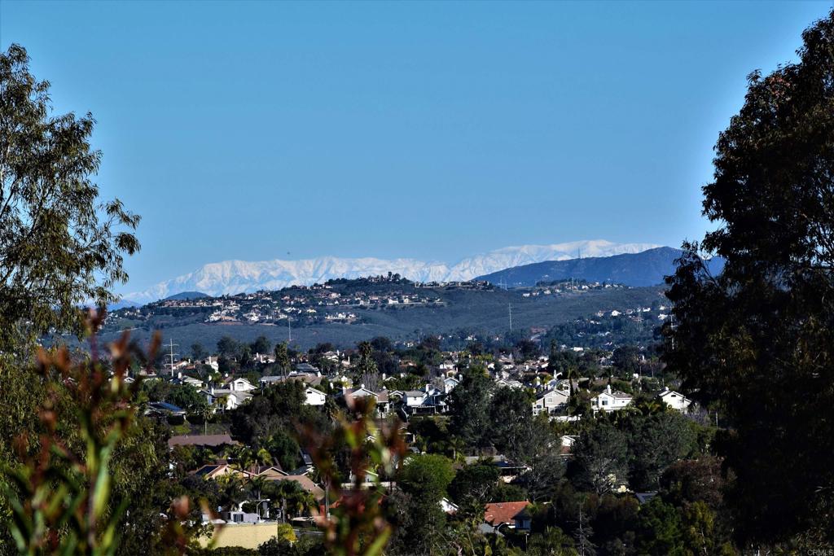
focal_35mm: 202
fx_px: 4692
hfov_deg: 10.2
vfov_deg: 6.8
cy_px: 278
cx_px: 417
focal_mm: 135
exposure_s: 1/500
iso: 320
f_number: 11
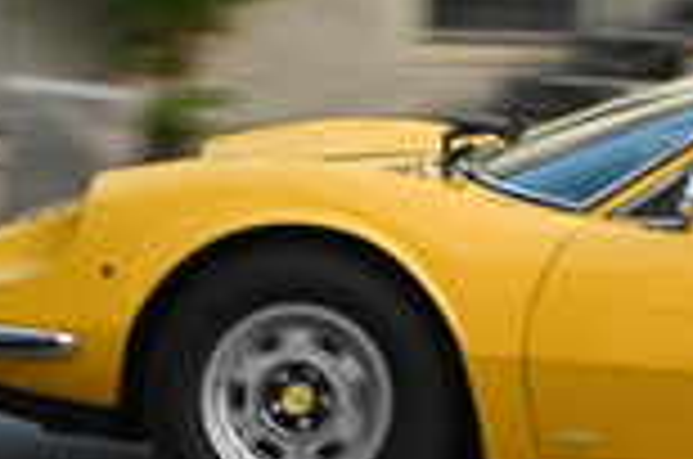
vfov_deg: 5.0
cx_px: 954
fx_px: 5244
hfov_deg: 7.5
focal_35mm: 273
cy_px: 169
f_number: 22
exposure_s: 1/50
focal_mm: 70
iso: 10000
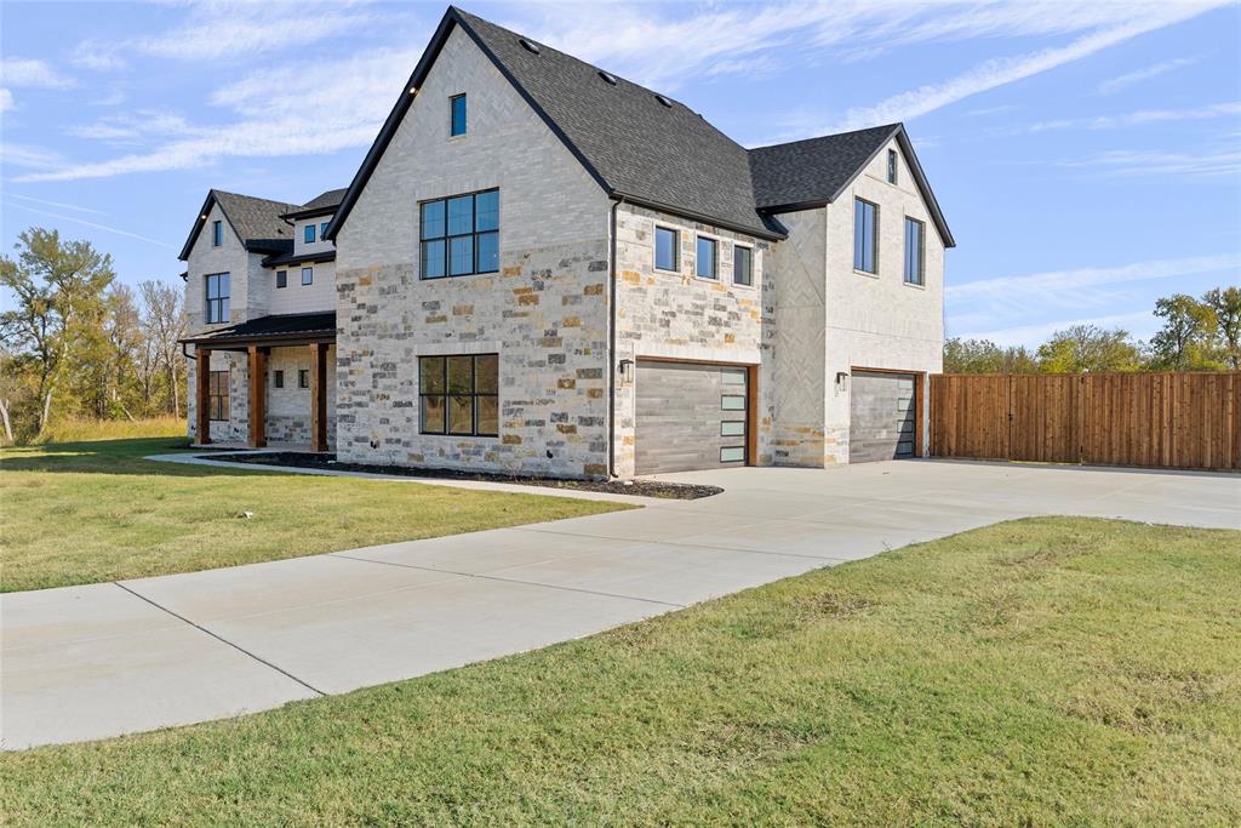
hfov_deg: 65.5
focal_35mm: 28
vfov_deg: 46.4
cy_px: 414
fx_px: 965
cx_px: 620
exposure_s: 1/40
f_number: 7.1
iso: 80
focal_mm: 28
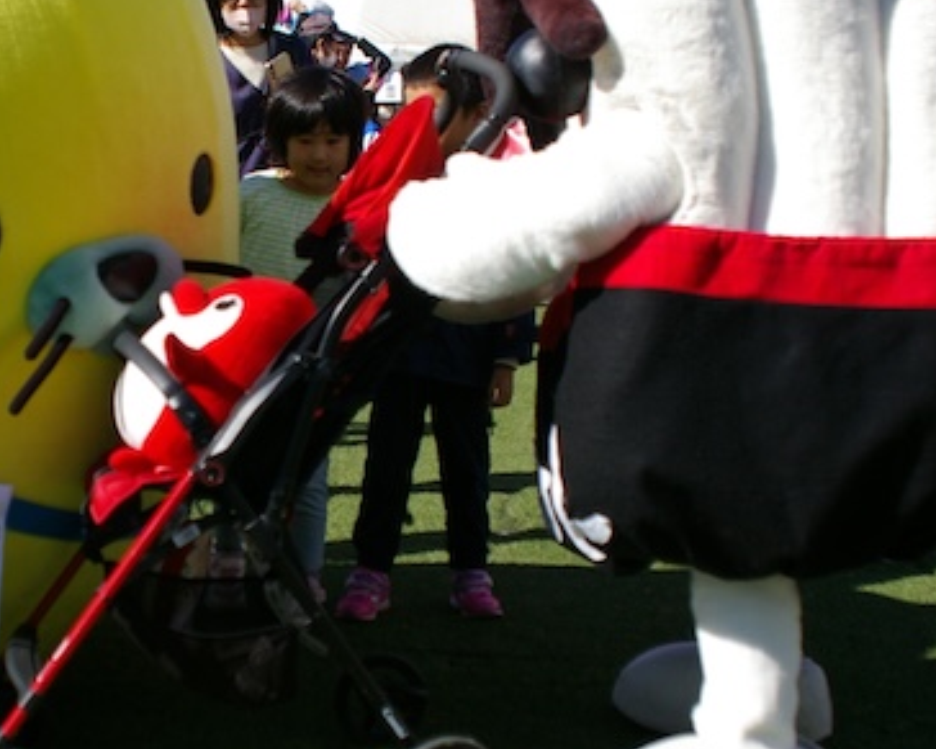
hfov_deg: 28.5
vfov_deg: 23.5
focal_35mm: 65
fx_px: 1800
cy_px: 400
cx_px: 193
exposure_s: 1/4000
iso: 400
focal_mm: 28
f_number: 4
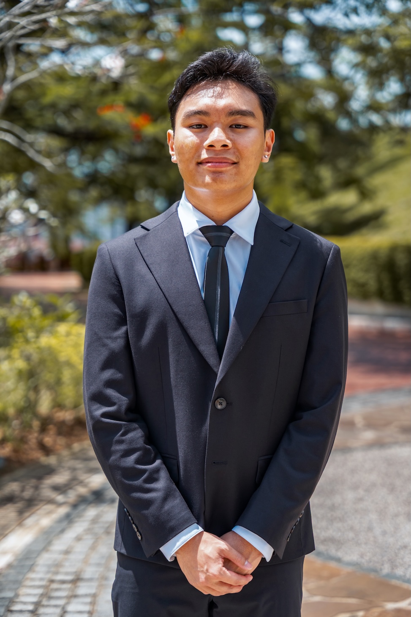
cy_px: 308
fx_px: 1158
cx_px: 206
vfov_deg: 29.8
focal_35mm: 68
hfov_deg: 20.1
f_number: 2.8
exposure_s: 1/2500
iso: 320
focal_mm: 67.6
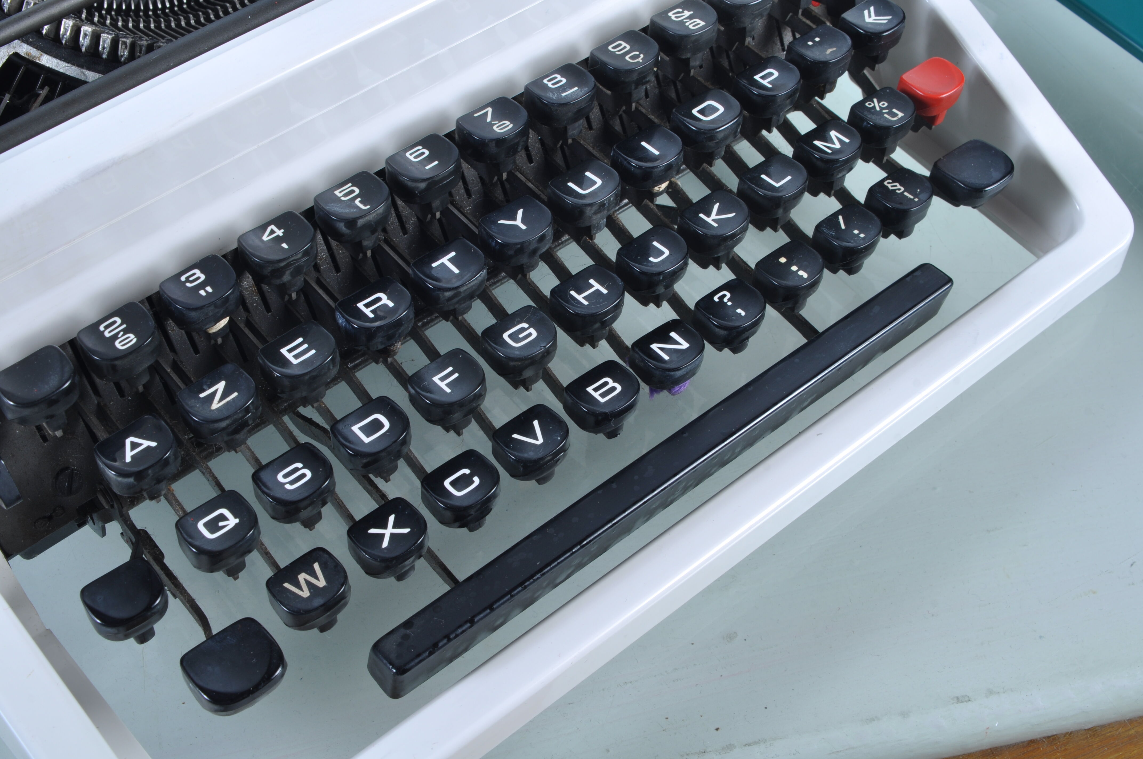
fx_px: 1665
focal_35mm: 52
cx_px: 572
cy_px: 380
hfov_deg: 37.9
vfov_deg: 25.7
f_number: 16
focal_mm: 35
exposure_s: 1/125
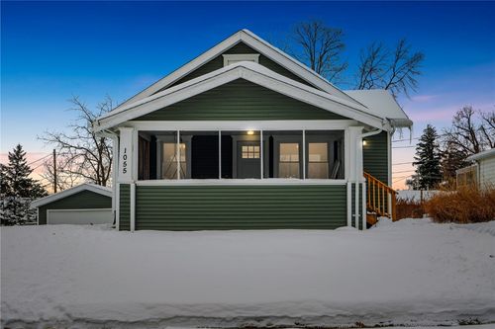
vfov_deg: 37.8
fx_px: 481
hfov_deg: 54.5
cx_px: 248
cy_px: 164
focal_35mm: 35
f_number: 10
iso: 400
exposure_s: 1/250
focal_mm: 35
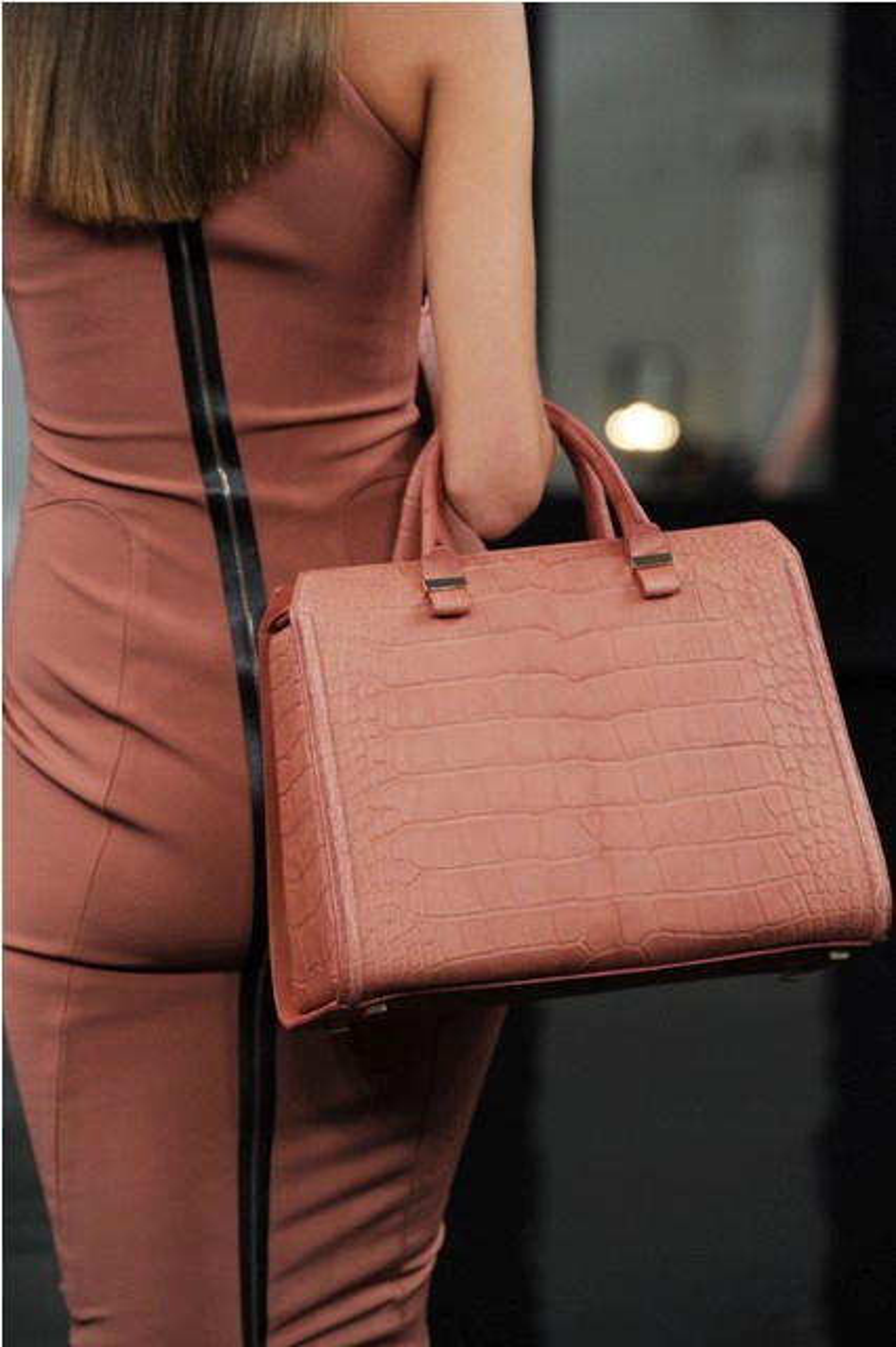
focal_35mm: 200
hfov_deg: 6.9
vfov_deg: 10.3
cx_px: 448
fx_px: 7474
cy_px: 674
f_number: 6.3
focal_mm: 200
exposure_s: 1/200
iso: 1600
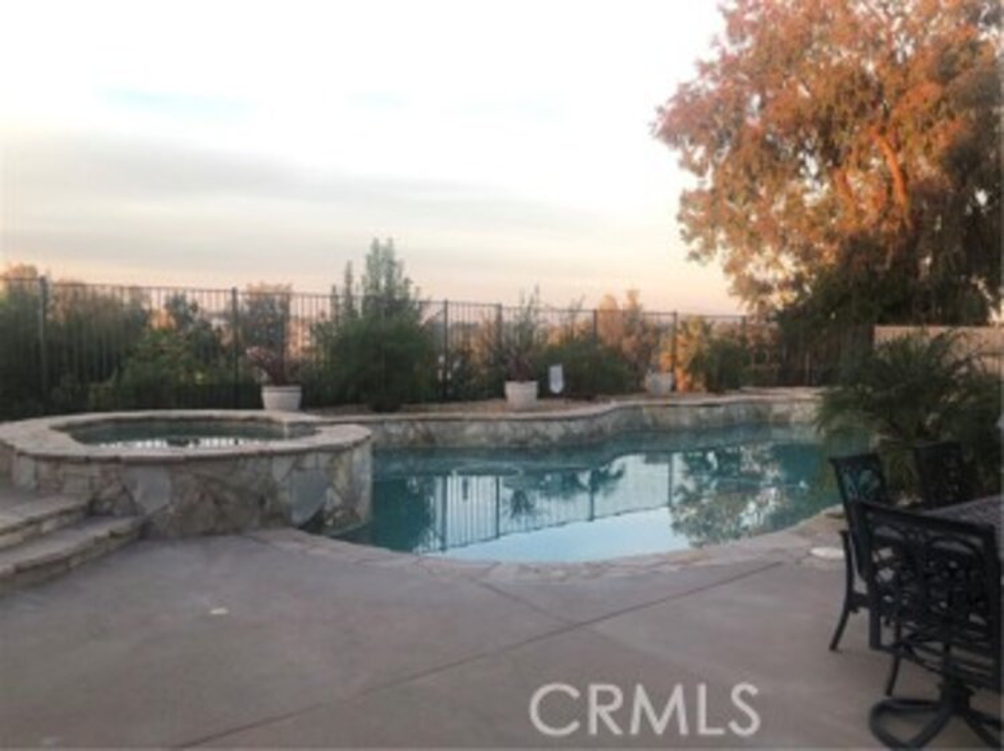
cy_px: 376
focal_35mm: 28
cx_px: 502
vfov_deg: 49.7
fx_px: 812
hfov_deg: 63.5
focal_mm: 3.99
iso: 32
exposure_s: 1/120
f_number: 1.8
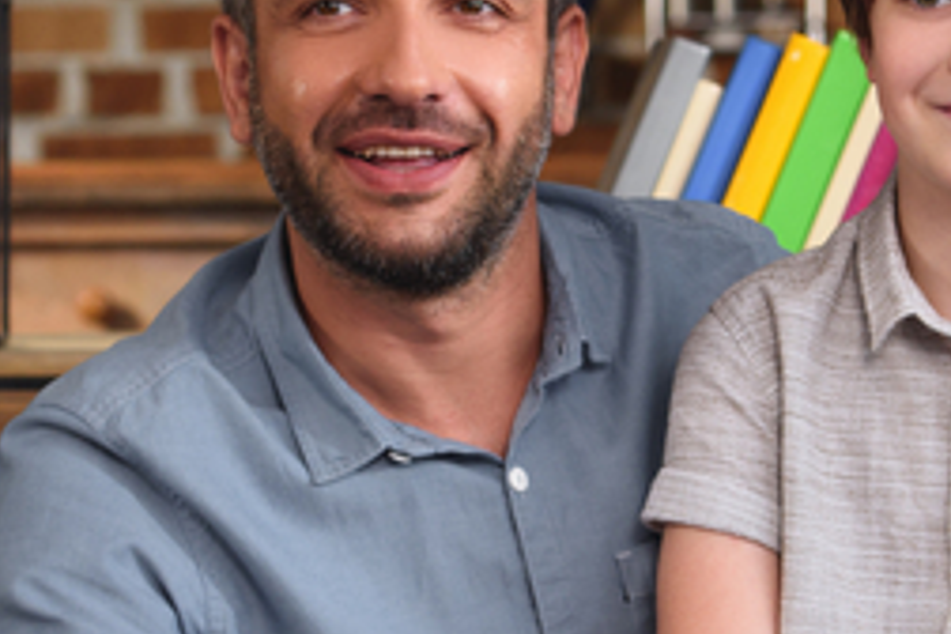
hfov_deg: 6.1
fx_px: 8902
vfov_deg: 4.1
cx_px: 557
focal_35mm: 337
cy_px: 330
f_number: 5
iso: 125
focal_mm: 85
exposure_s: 1/160
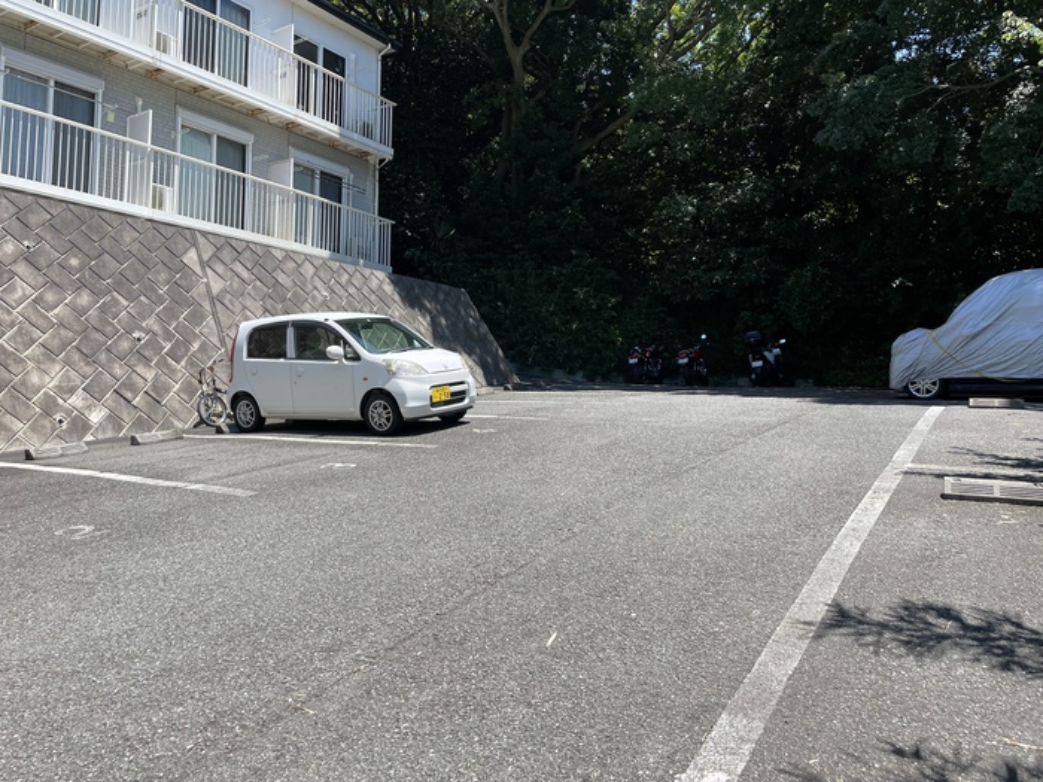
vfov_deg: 53.1
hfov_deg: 67.3
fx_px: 783
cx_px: 522
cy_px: 391
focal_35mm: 26
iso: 32
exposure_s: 1/1667
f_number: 1.6
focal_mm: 4.2
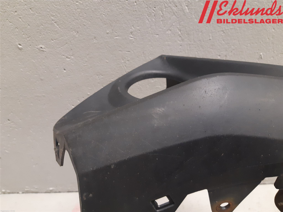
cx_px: 142
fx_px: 213
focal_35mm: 26
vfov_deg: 53.1
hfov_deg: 67.3
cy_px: 106
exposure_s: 1/33
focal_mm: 3.93
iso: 200
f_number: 1.7
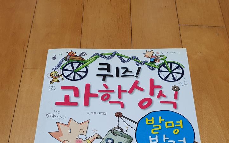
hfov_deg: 41.0
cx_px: 127
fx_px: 306
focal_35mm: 49
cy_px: 135
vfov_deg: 25.3
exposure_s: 1/40
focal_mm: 4.32
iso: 320
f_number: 1.5
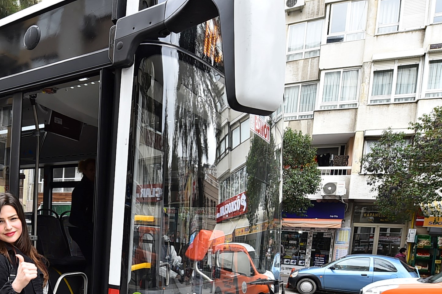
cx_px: 105
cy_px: 267
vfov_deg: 38.2
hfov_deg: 55.6
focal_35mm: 32
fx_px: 393
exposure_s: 1/320
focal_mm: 17
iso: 400
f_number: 5
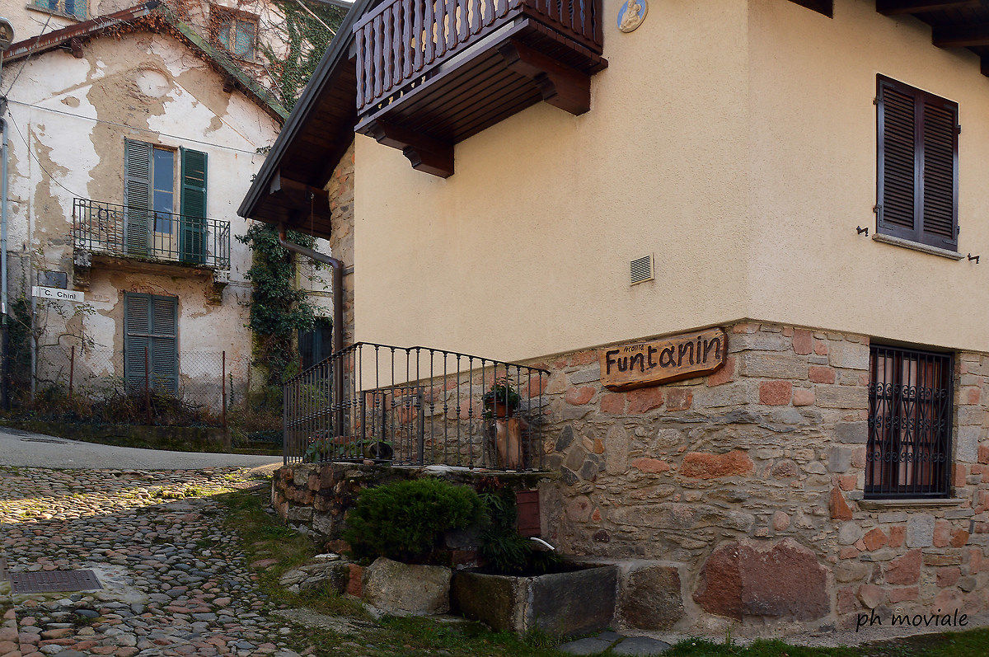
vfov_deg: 47.8
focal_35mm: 27
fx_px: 741
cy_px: 328
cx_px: 494
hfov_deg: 67.4
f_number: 11
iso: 200
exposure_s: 1/40
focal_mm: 18
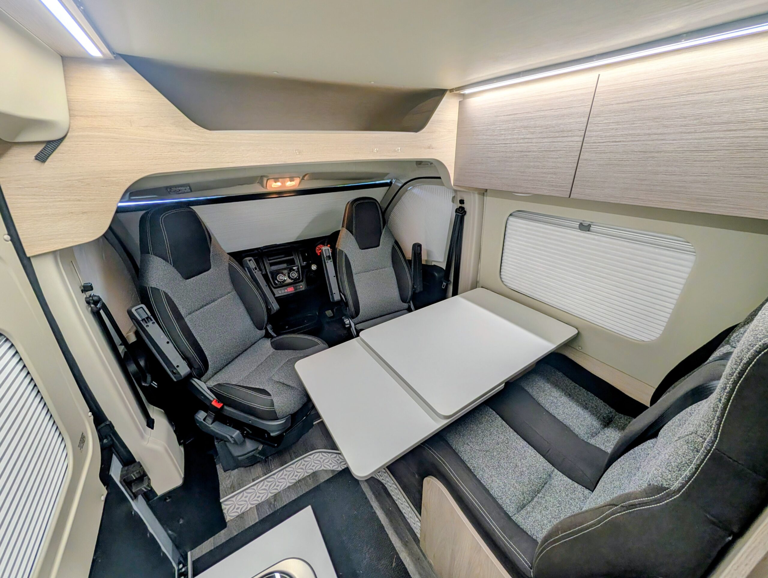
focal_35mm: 12
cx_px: 384
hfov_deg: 110.5
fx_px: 267
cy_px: 289
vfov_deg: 94.6
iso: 76
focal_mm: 2.02
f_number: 1.7
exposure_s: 1/52.6
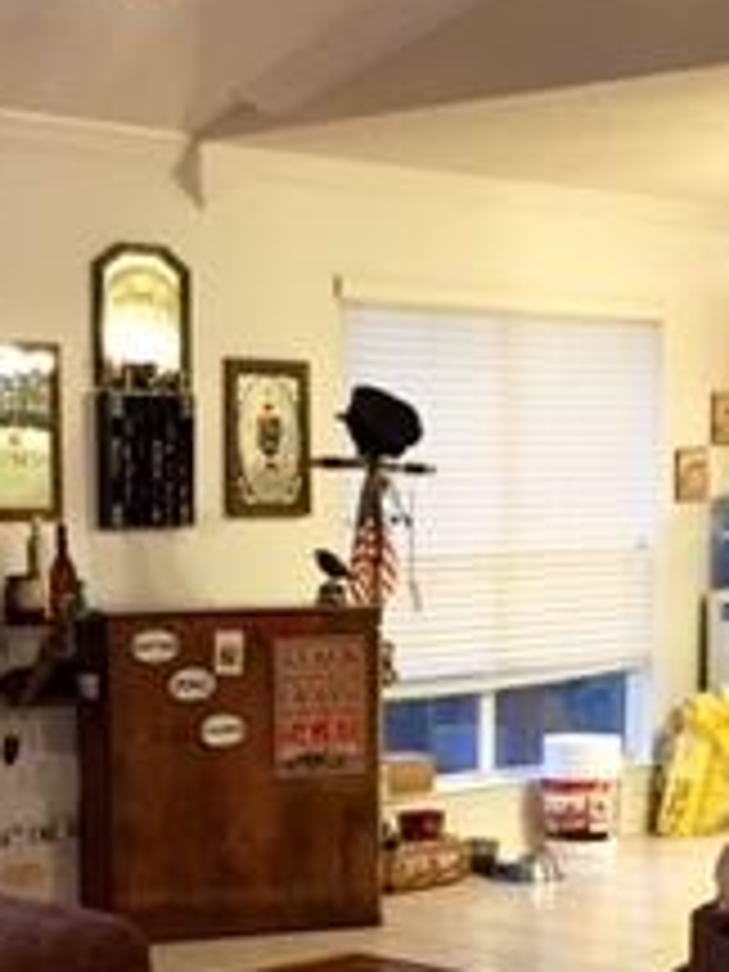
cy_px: 981
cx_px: 328
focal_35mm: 86
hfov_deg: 17.2
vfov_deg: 21.9
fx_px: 2415
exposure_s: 1/15
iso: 250
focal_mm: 4.15
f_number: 2.2
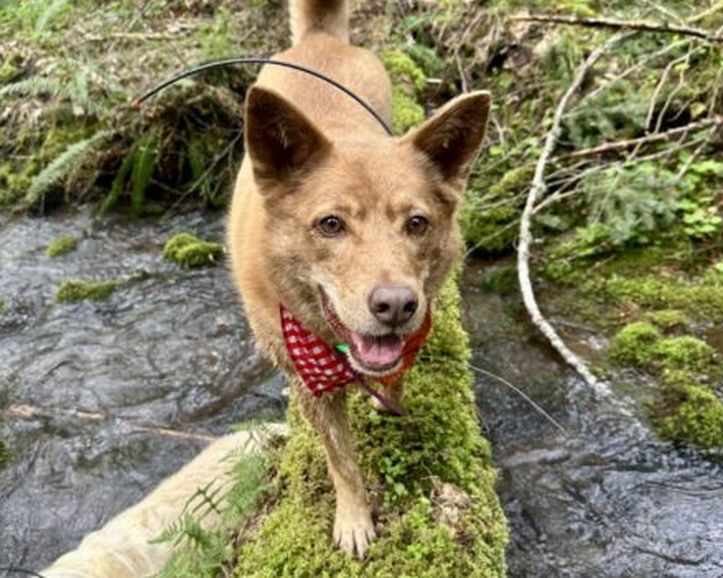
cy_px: 287
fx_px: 685
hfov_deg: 55.7
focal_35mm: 32
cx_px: 367
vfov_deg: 45.8
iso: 64
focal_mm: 6.86
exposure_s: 1/139
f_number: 1.78
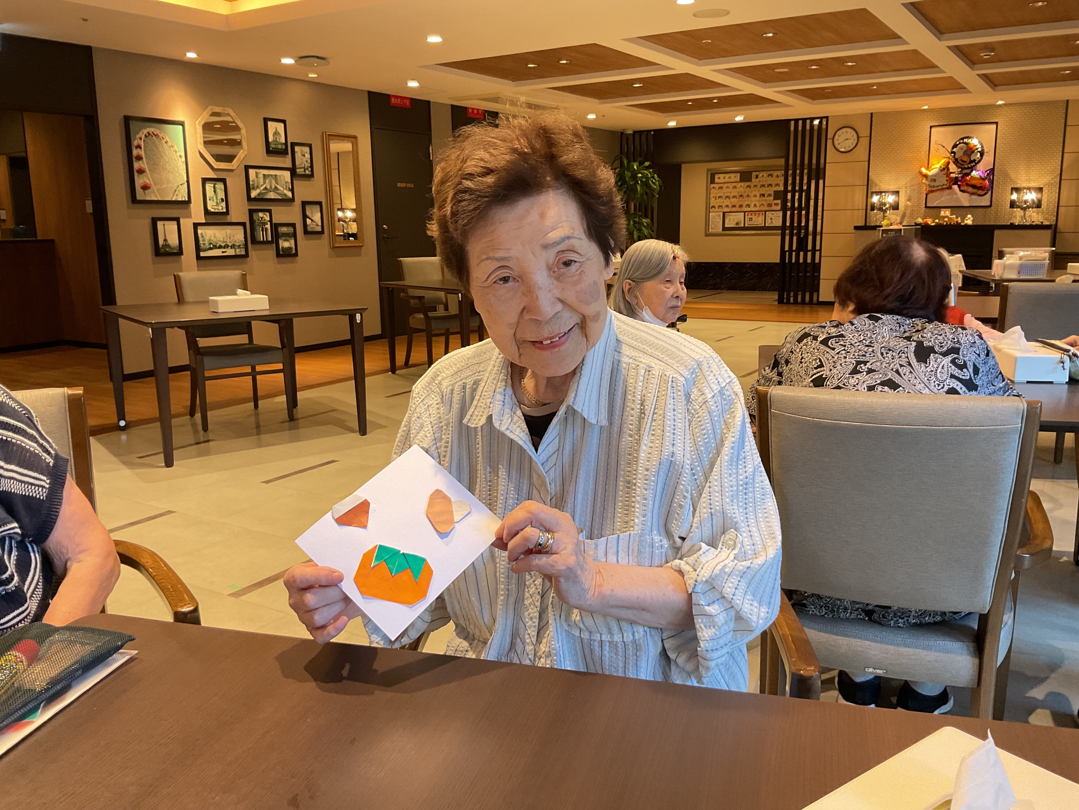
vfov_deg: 48.2
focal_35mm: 29
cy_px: 405
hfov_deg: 61.7
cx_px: 540
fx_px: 904
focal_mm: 3
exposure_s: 1/50
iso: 80
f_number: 1.8
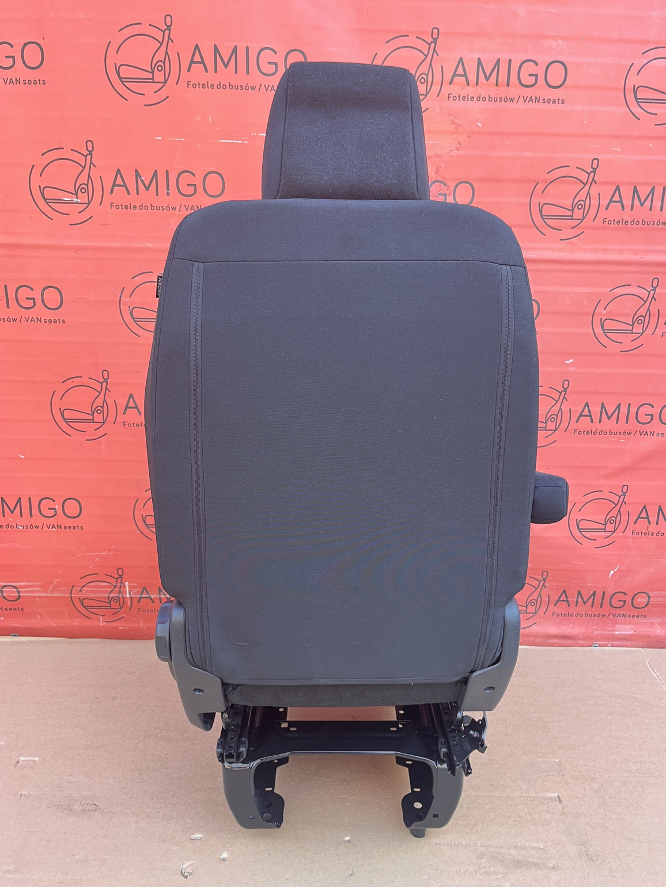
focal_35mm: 27
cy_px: 450
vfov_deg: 65.3
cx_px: 340
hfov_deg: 51.4
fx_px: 693
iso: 125
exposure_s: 1/67
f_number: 1.6
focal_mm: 5.1
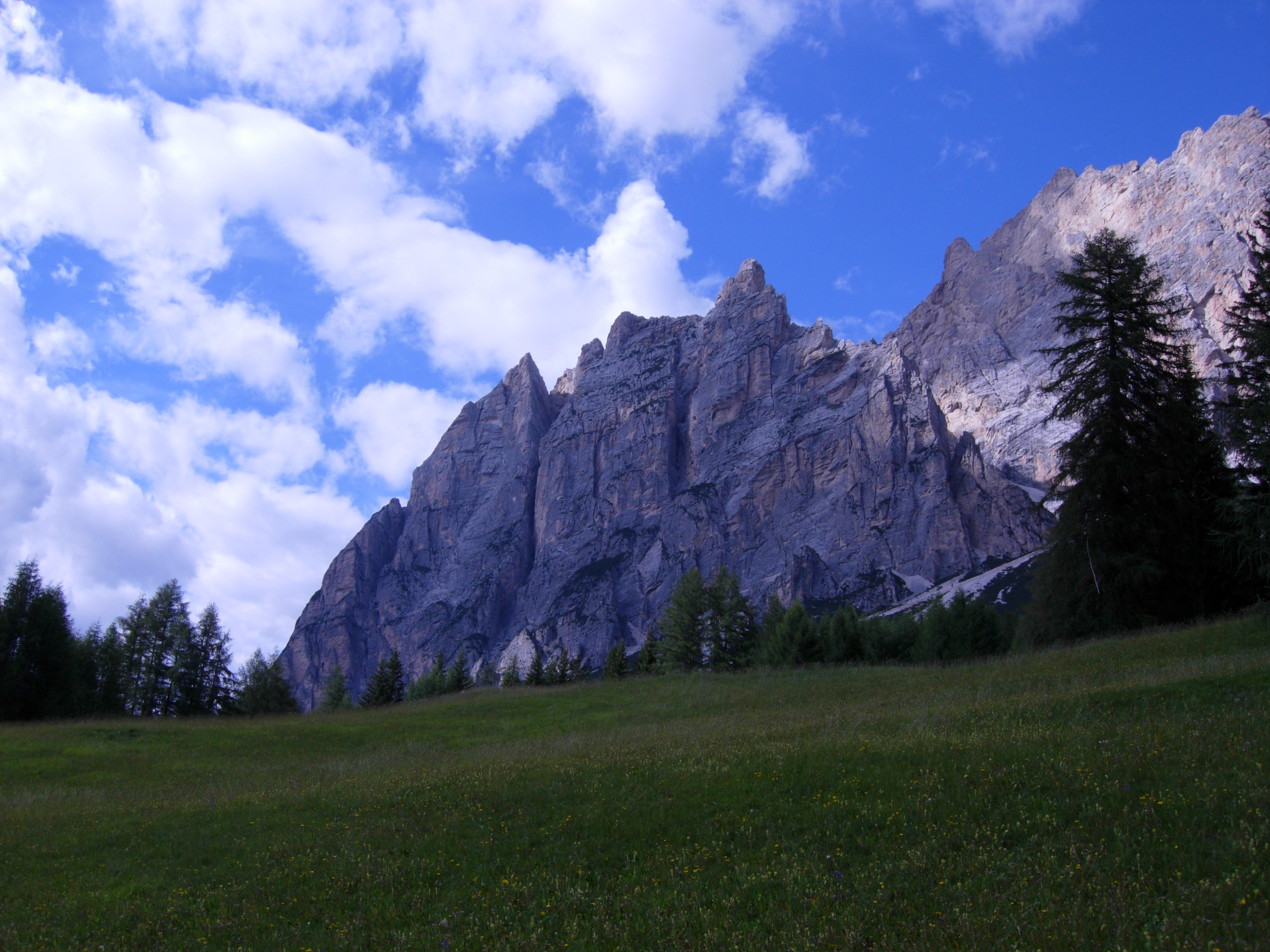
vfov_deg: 39.7
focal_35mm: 36
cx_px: 635
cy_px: 476
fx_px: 1321
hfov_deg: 51.4
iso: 50
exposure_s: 1/703
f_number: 4.3
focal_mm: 7.5
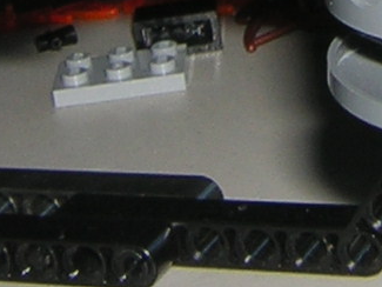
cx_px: 383
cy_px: -267
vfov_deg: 8.0
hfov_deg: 11.1
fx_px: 1954
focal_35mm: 177
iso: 100
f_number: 5.2
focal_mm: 4.7
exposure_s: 1/60.1
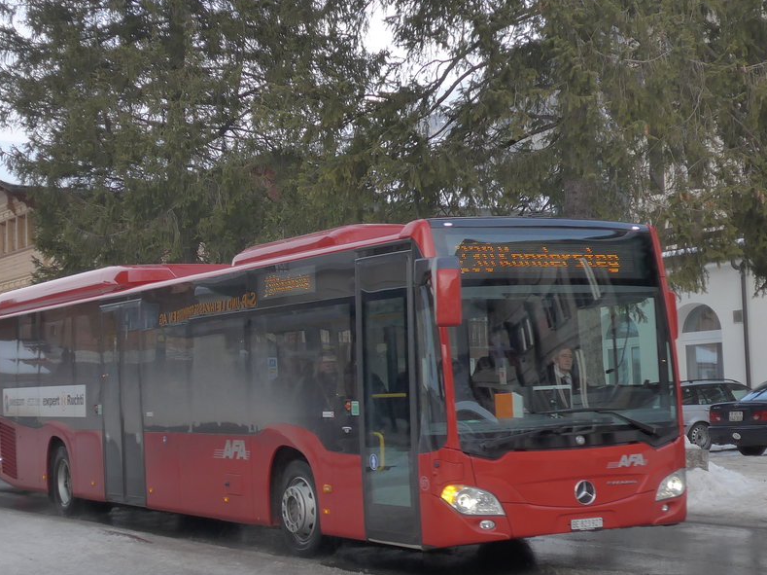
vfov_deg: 21.0
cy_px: 313
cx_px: 362
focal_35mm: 70
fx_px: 1550
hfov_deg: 27.8
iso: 160
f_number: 3
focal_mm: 9.5
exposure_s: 1/250
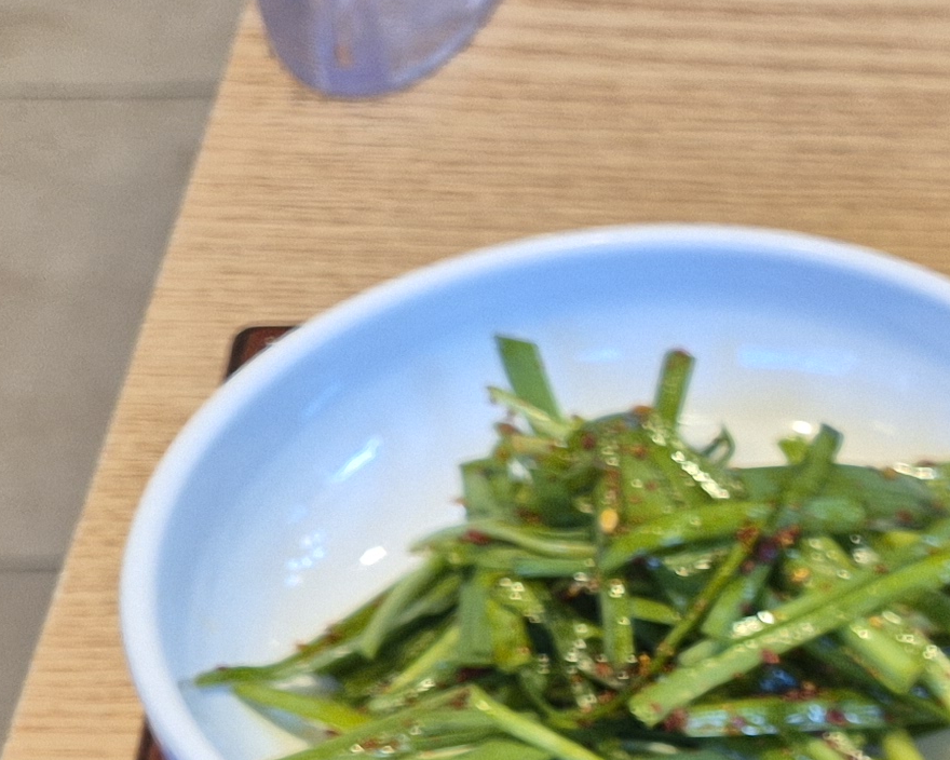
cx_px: 1748
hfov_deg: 15.8
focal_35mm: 102
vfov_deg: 13.9
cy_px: 1217
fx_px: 2868
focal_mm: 5.4
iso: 64
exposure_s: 1/120
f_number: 1.8
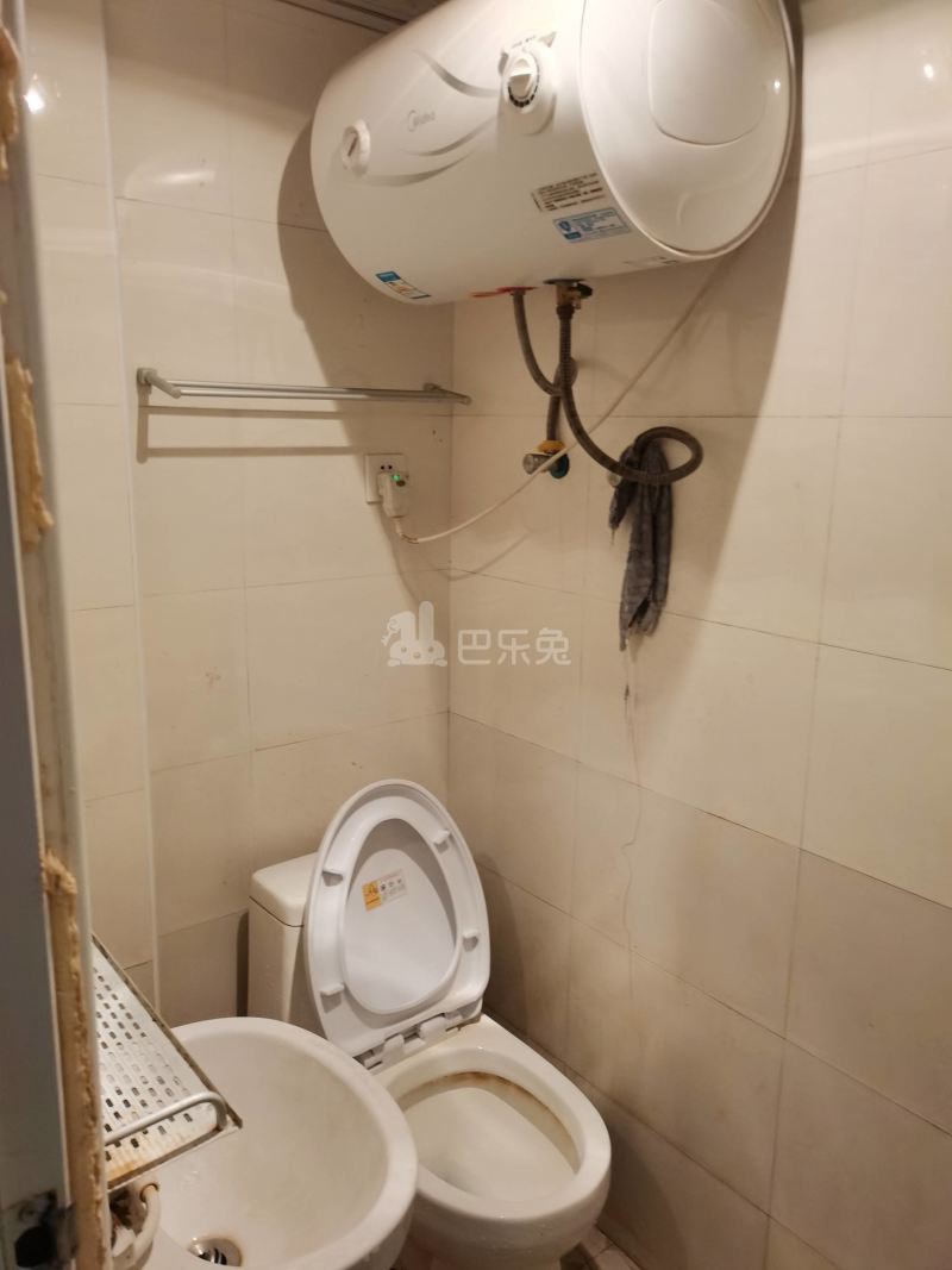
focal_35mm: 27
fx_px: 990
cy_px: 635
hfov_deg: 51.3
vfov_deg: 65.3
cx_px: 476
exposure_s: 1/33.3
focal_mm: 5.58
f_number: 1.8
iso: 250
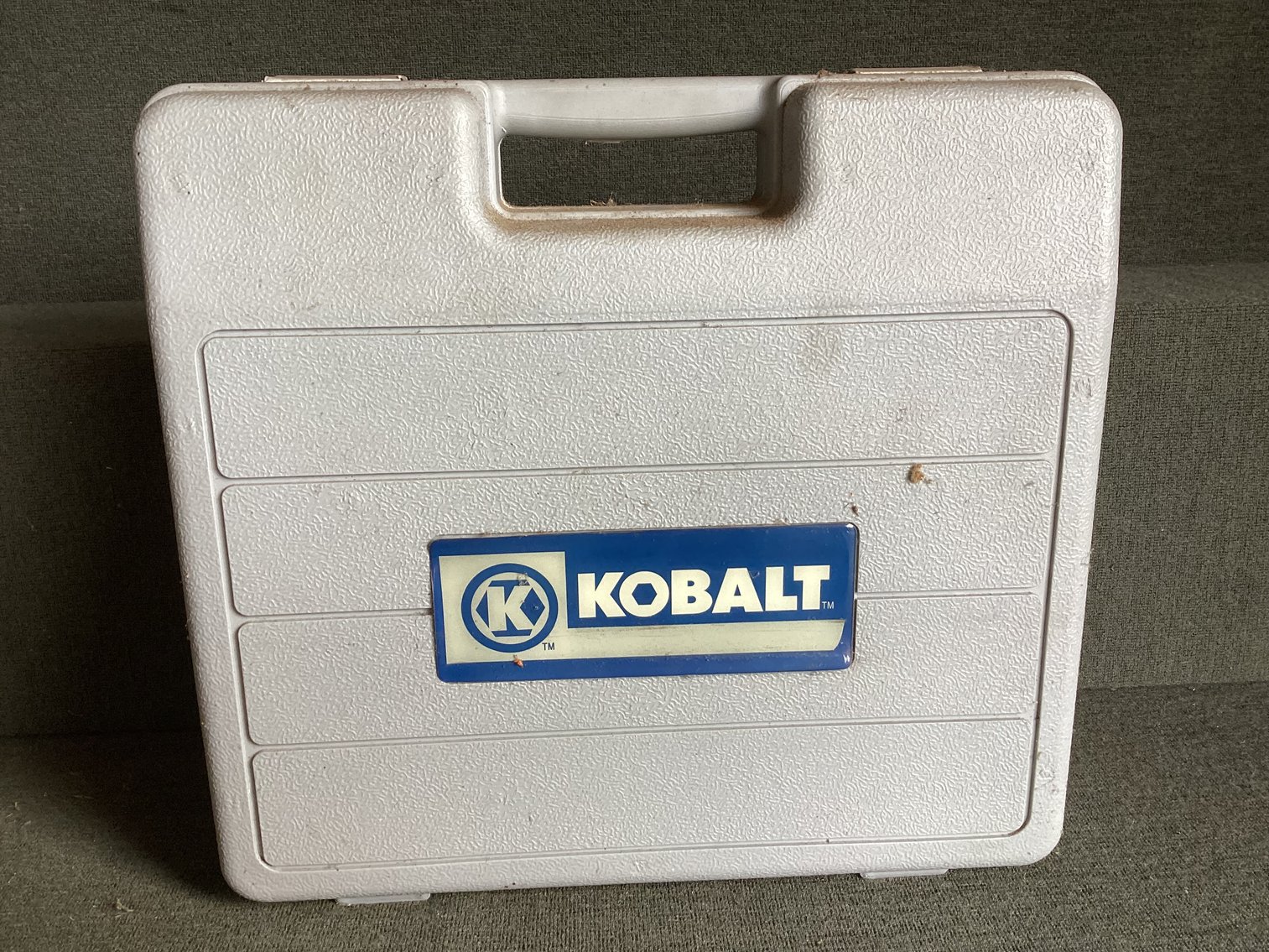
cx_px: 634
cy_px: 476
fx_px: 1137
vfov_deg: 45.4
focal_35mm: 31
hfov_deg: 58.3
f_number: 2.4
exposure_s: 1/100
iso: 50
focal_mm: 3.3
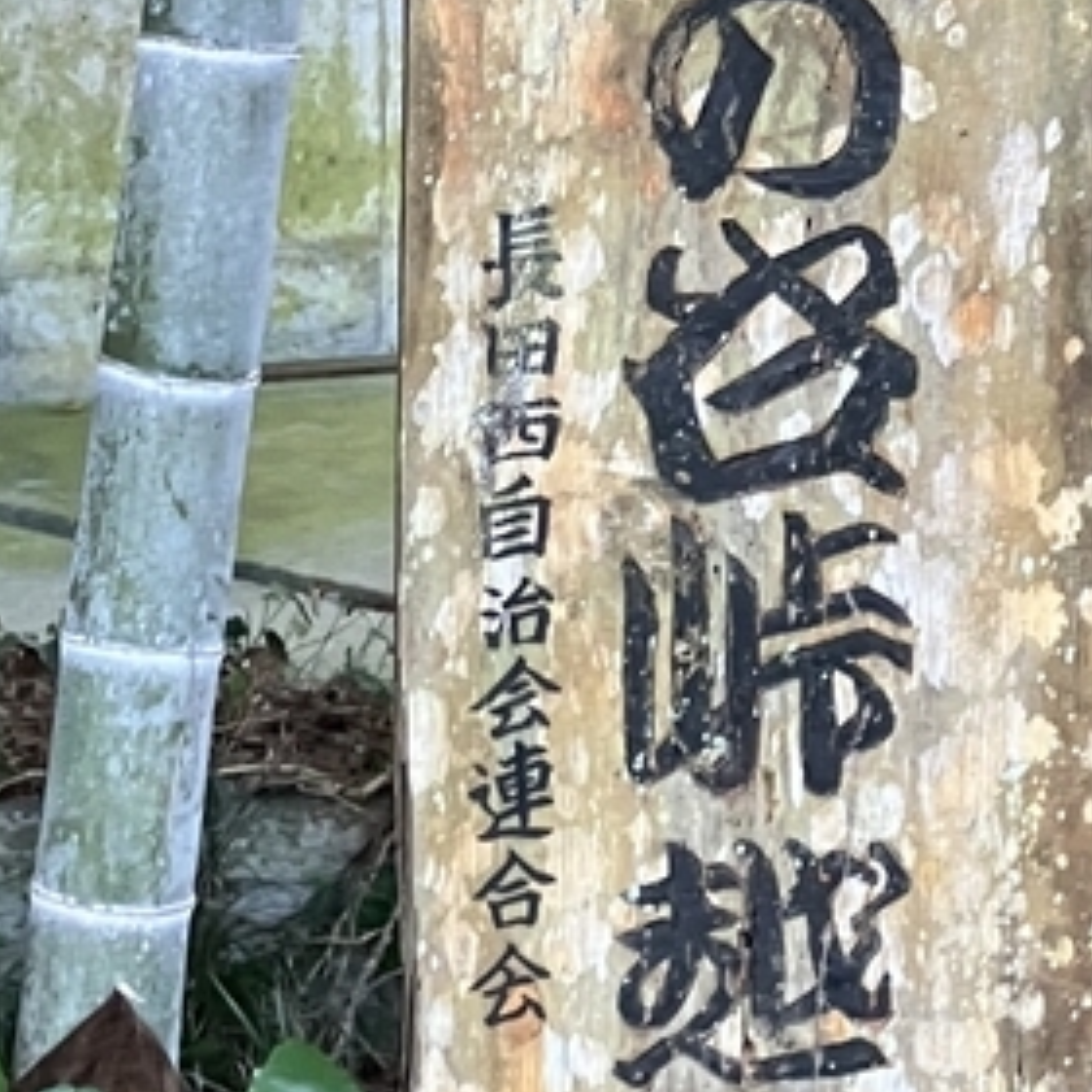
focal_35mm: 106
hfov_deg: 16.3
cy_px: -98
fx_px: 3783
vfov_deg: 16.0
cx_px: 815
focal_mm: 3.99
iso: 160
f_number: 1.8
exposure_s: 1/60
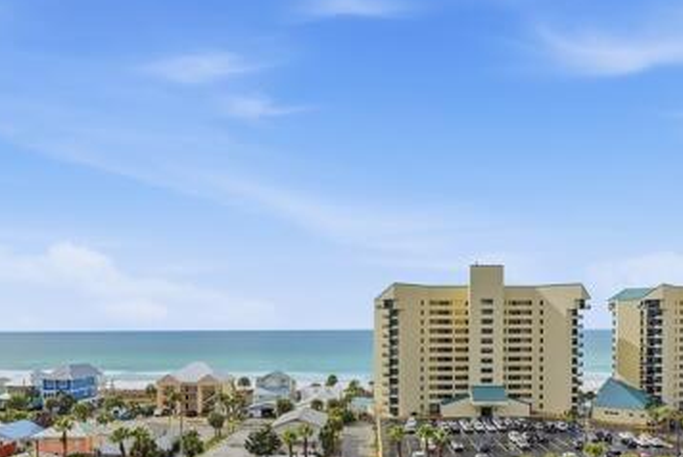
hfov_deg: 67.2
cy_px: 314
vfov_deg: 47.0
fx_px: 513
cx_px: 374
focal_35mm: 27
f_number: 8
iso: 320
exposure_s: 1/8000
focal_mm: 16
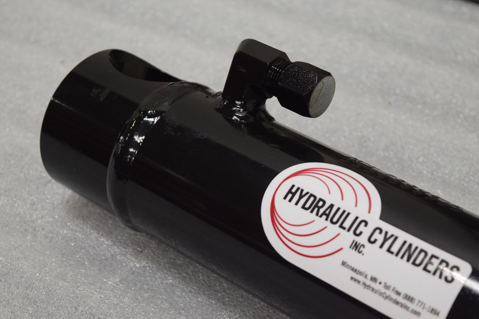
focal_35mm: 82
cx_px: 240
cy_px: 160
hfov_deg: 24.6
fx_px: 1098
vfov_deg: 16.6
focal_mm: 55
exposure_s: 1/60
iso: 1400
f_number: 5.6
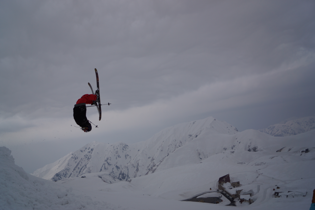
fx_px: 236
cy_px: 105
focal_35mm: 27
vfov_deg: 47.9
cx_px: 158
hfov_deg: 67.4
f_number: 3.5
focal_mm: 18
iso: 100
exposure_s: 1/4000
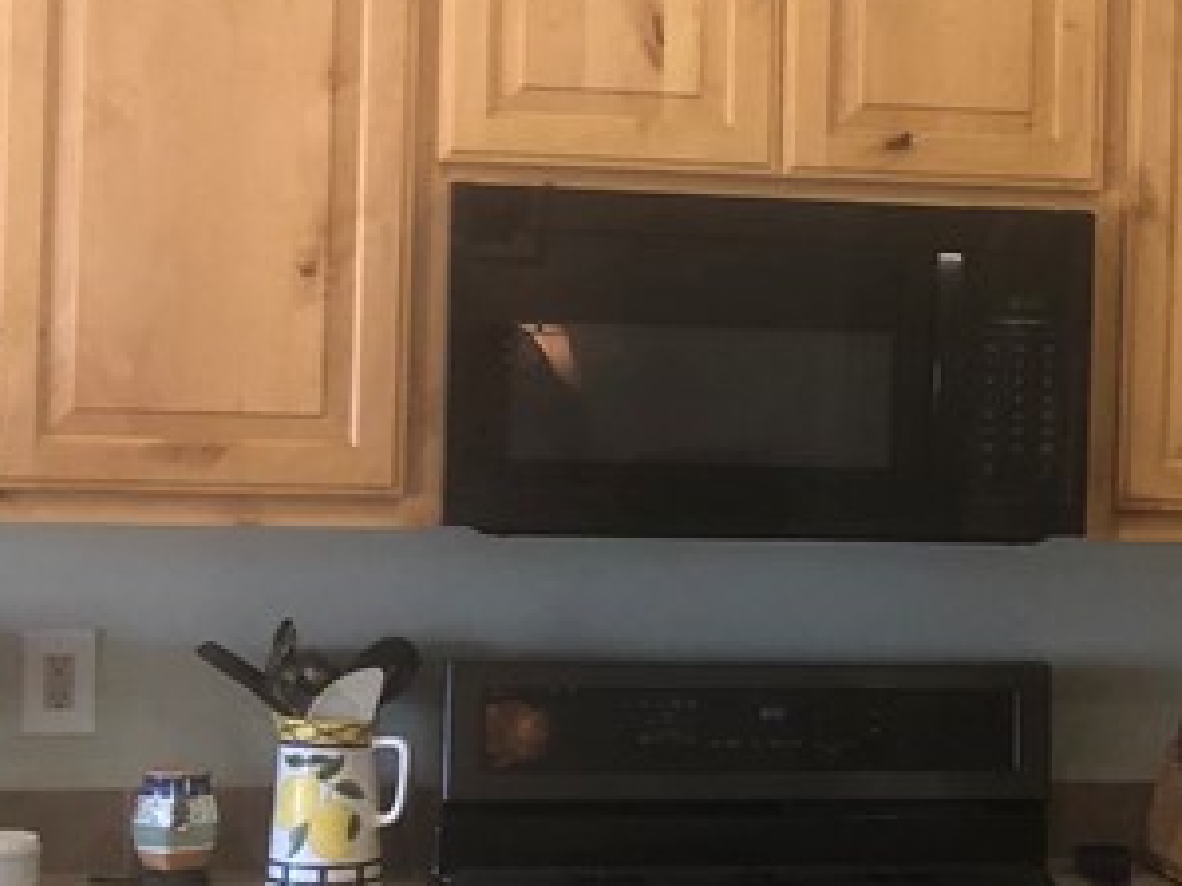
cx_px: 1214
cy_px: 415
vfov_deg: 15.4
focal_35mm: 96
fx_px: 3277
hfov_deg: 19.8
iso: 40
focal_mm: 3.99
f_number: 1.8
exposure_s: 1/20
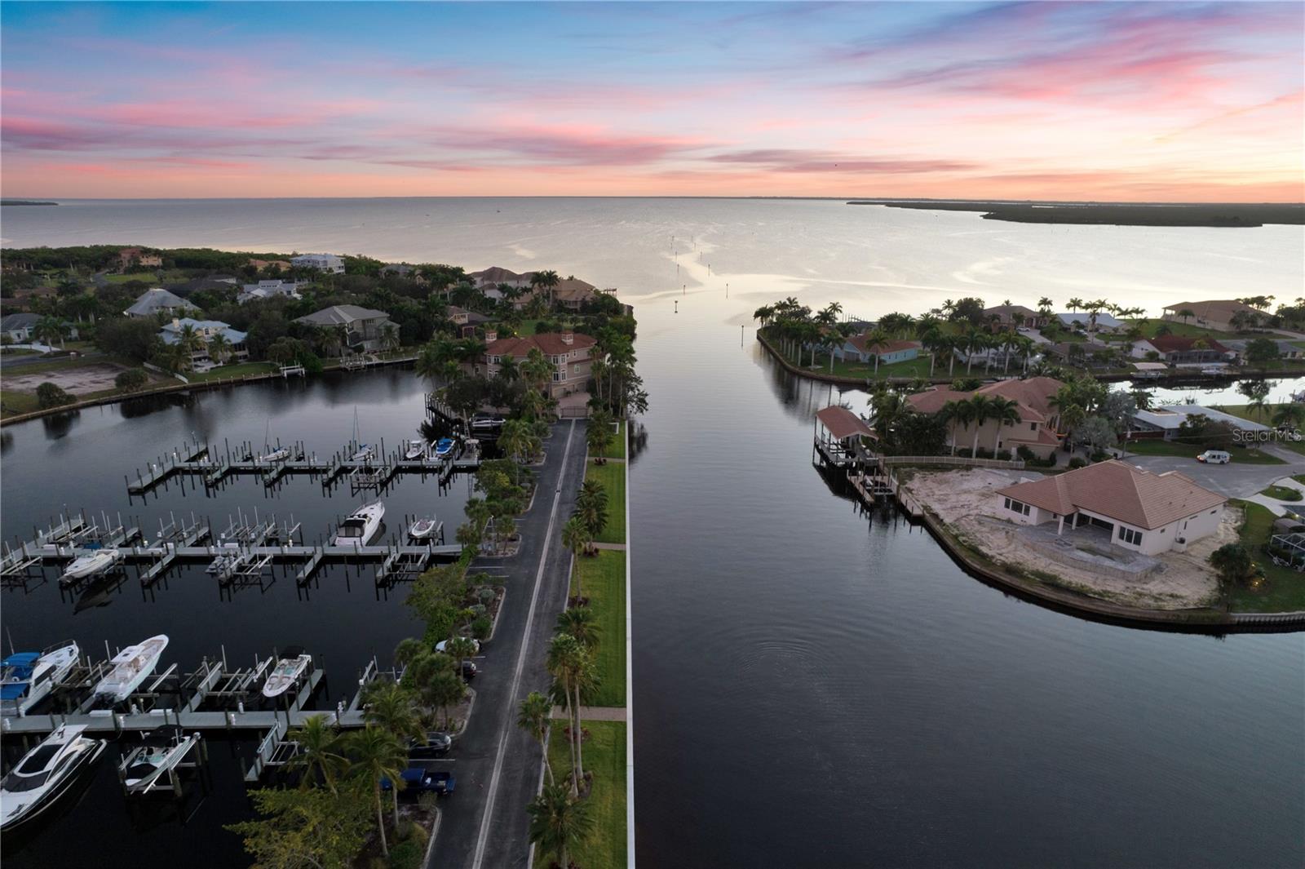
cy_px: 434
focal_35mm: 22
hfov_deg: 78.6
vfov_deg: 57.2
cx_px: 652
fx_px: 797
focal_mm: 8.38
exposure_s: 1/50
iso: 100
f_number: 2.8
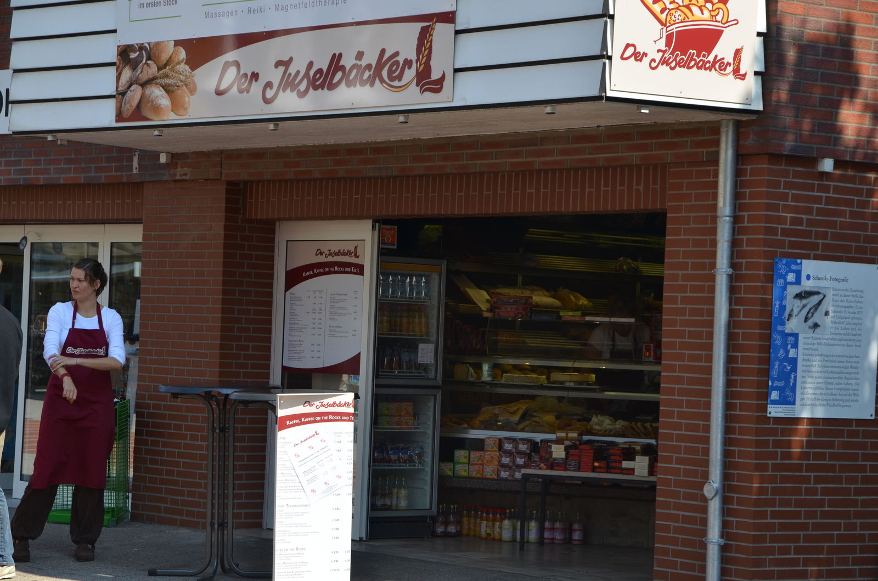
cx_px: 439
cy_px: 290
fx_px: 2555
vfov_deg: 13.0
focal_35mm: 105
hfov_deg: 19.5
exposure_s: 1/1000
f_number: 8
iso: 400
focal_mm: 70
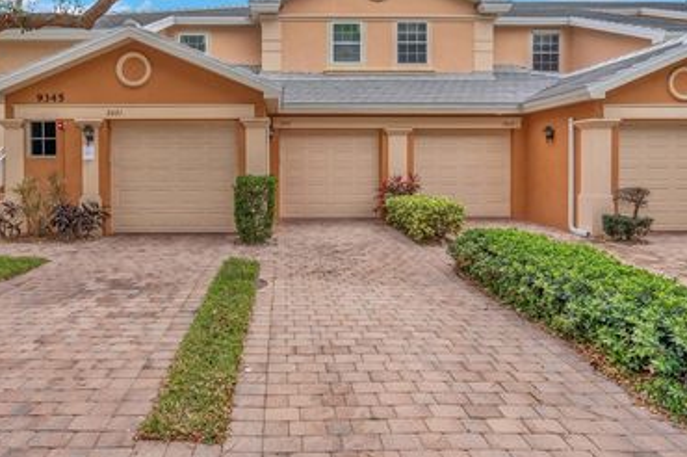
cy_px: 189
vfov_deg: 54.7
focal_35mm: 23
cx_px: 297
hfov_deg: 75.8
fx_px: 439
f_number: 9
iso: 100
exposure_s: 1/20
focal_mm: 17
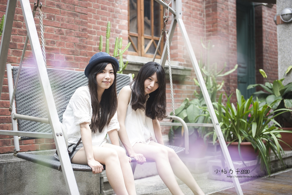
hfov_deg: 39.6
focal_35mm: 50
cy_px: 98
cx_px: 146
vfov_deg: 27.0
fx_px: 405
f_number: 2.8
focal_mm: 50
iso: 100
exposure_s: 1/200
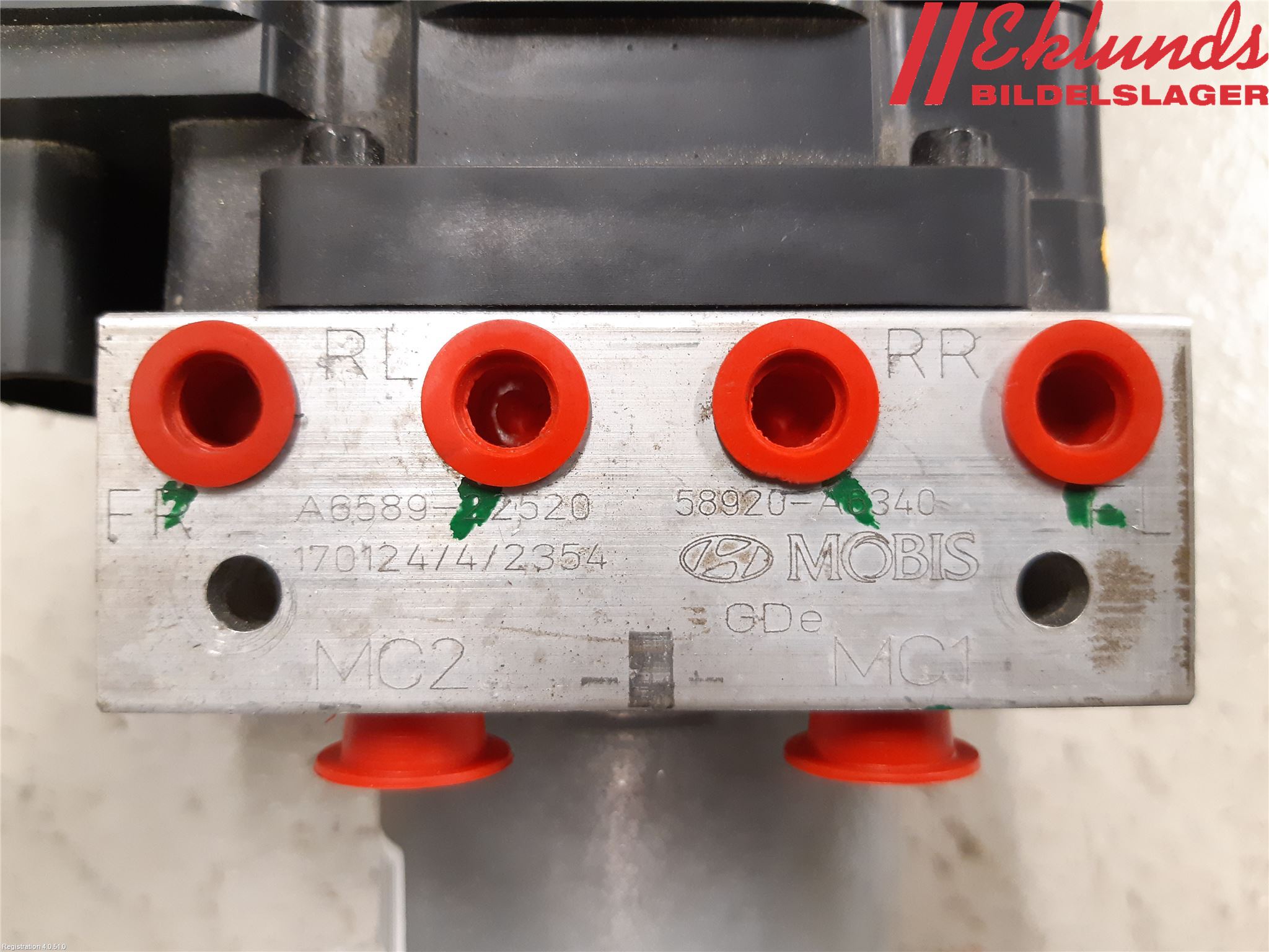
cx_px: 634
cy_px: 476
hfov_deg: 67.3
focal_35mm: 26
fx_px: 953
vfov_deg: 53.1
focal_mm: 3.93
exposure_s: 1/33
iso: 250
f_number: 1.7
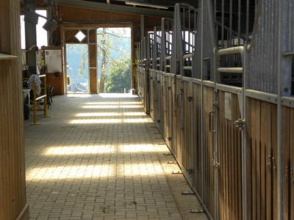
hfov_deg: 26.0
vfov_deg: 19.6
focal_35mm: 75
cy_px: 110
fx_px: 637
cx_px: 147
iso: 64
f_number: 4
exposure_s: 1/82.7
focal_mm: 13.4
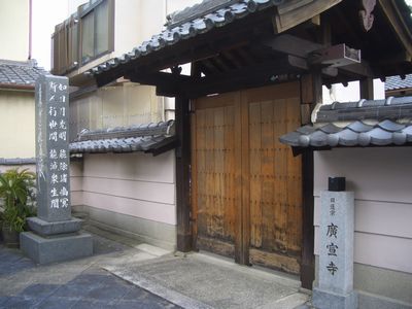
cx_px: 206
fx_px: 417
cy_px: 154
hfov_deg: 52.6
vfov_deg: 40.7
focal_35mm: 35
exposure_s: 1/160
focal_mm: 5.8
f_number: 2.6
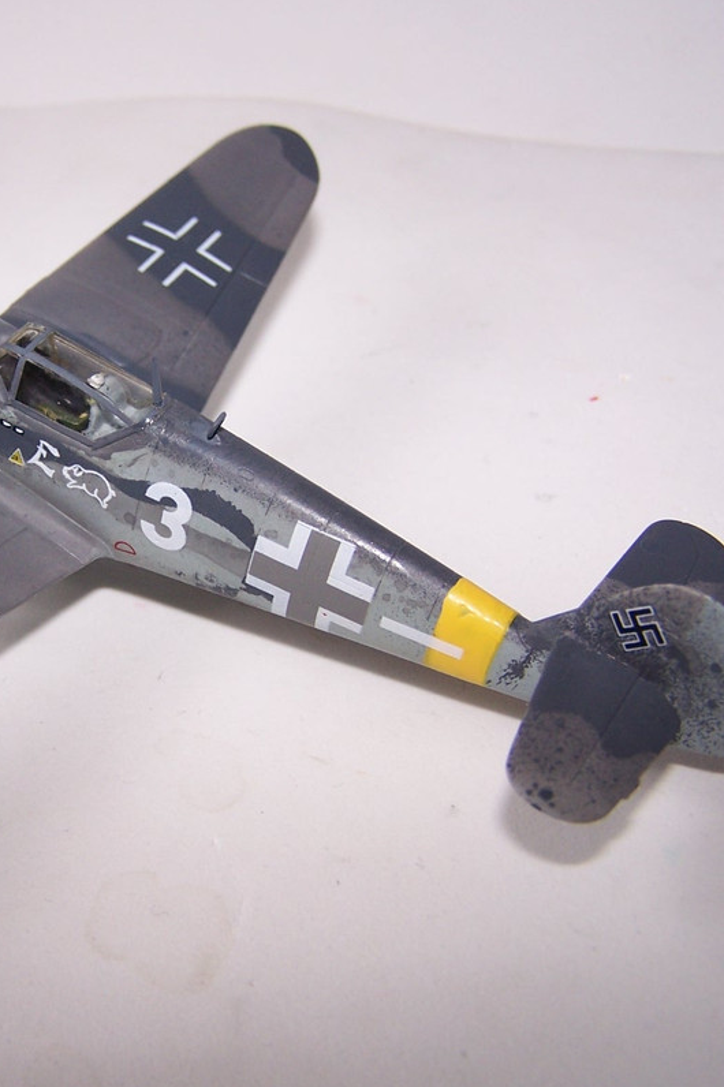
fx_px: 1600
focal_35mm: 53
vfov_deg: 37.5
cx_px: 141
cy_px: 542
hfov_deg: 25.1
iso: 80
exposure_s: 1/90
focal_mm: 6.3
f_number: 2.8
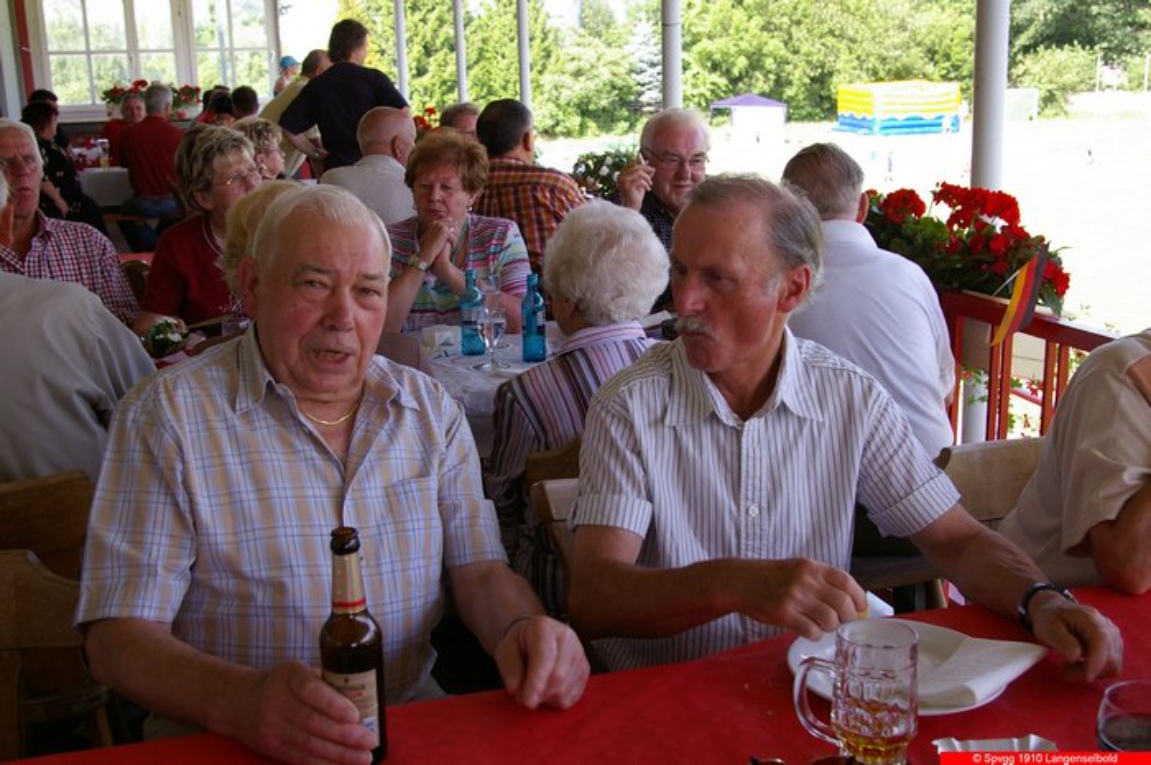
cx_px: 576
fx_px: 1245
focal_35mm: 39
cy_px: 382
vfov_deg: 34.1
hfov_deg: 49.6
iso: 200
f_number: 5.6
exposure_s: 1/90
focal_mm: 26
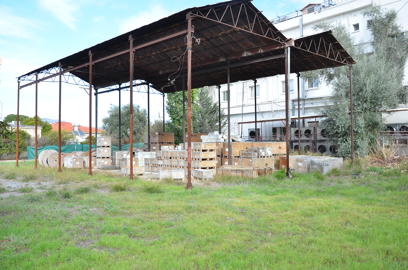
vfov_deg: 39.8
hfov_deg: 57.3
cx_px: 204
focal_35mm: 33
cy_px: 135
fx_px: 373
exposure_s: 1/160
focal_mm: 22
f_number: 5.6
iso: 100
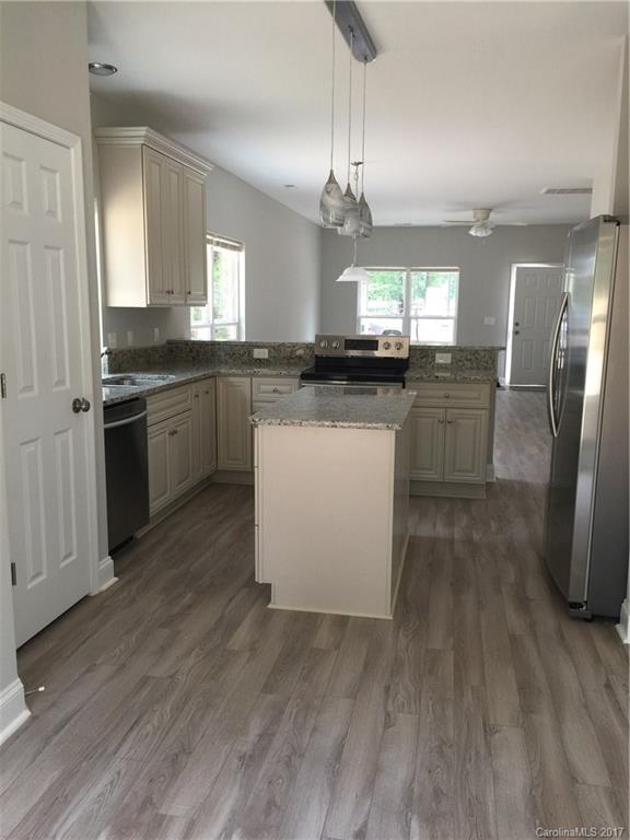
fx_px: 704
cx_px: 315
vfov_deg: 61.7
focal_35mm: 29
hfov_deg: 48.2
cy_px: 420
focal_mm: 4.15
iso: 50
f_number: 2.2
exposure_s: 1/30
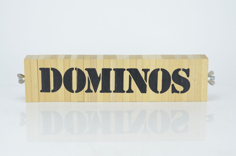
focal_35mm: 90
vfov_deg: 15.1
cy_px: 78
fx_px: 589
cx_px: 118
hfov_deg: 22.7
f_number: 5.6
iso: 500
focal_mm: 60
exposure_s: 1/125
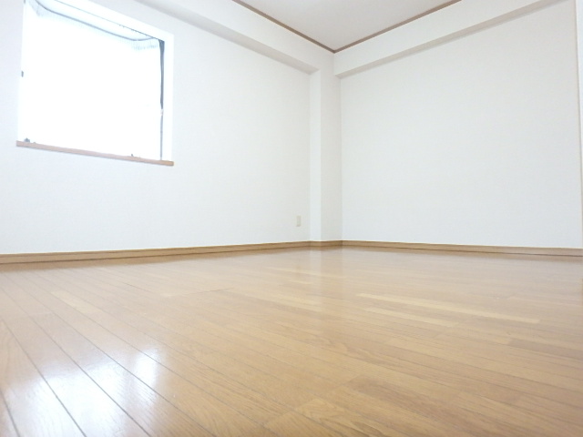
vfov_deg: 63.4
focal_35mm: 21
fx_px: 354
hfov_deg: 79.0
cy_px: 218
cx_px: 292
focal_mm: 3.7
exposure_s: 1/30
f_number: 3.5
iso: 800
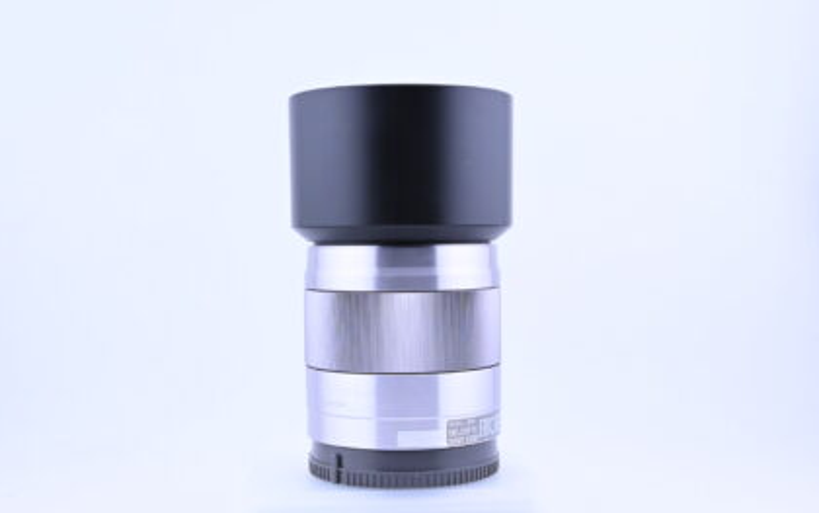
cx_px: 411
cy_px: 278
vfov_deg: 26.9
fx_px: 1072
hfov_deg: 41.8
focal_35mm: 48
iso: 640
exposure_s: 1/160
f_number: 11
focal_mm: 31
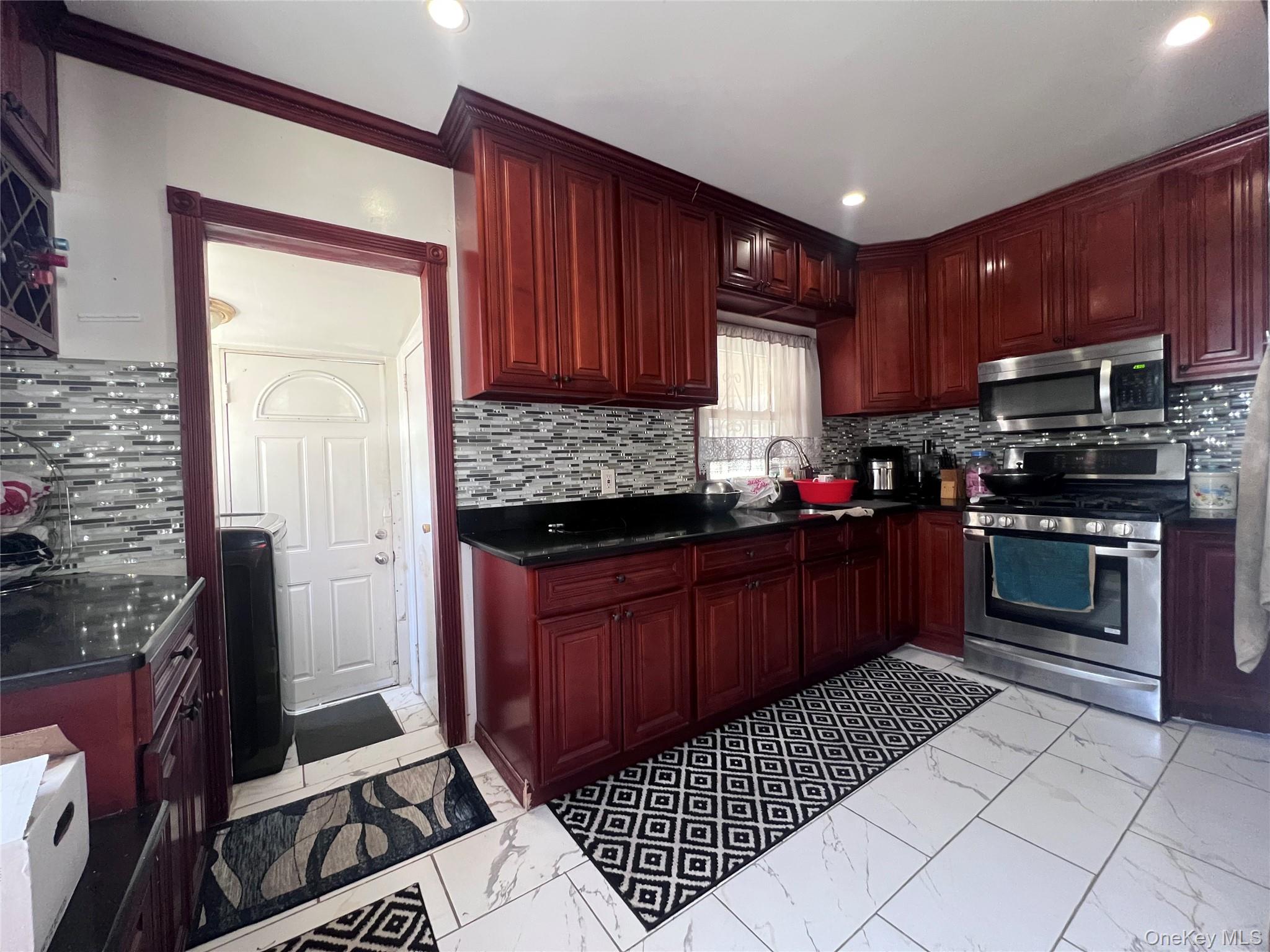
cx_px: 635
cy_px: 476
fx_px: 477
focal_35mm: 13
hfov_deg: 106.2
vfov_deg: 89.9
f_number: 1.8
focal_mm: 1.57
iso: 500
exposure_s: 1/60
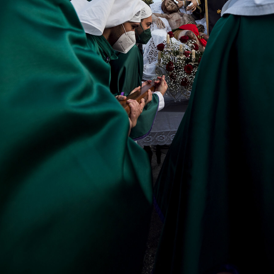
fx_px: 206
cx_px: 175
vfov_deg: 61.3
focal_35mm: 23
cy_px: 52
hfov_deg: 66.0
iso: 200
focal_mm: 7
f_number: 2.8
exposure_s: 1/1600
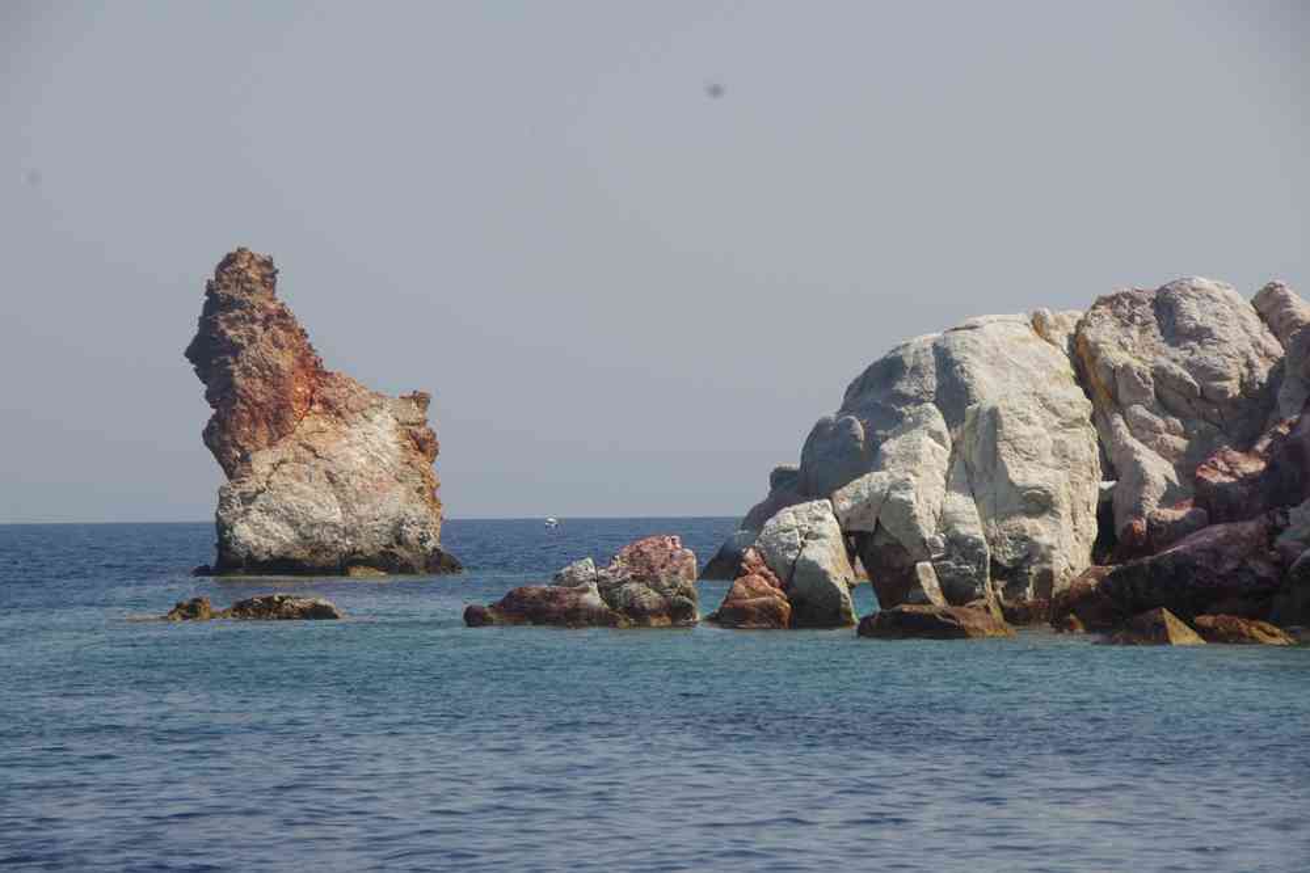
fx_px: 2118
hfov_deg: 34.4
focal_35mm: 58
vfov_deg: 23.3
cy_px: 436
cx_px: 655
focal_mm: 38.8
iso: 200
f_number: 11
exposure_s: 1/80
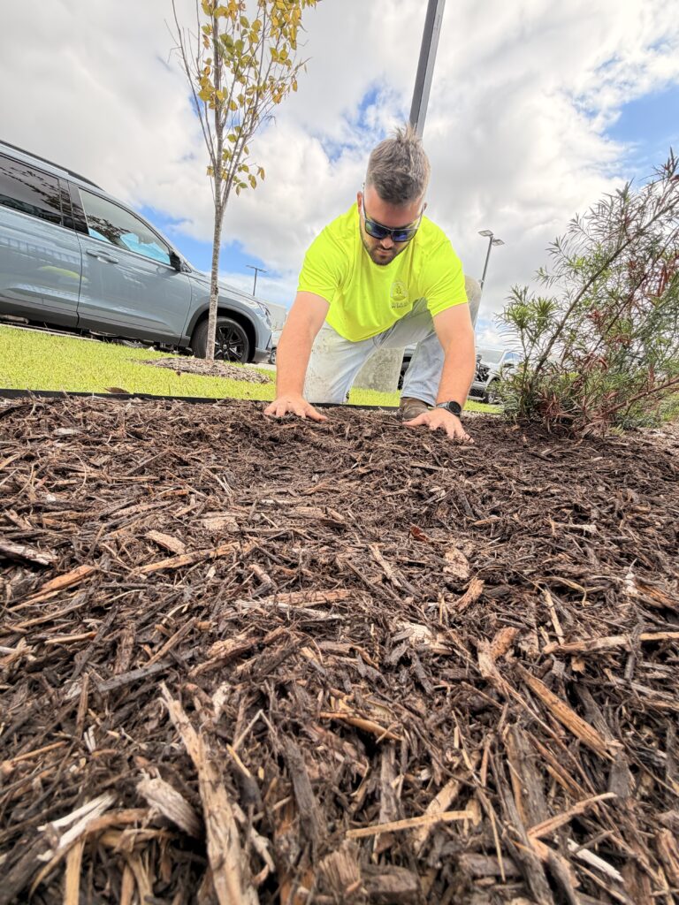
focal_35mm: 14
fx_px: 366
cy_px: 452
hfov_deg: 85.7
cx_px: 340
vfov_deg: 102.1
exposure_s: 1/502
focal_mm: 2.22
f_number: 2.2
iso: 50
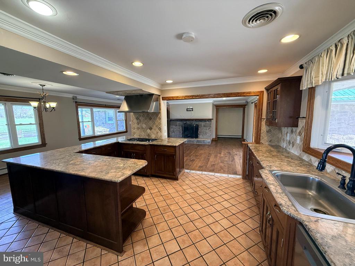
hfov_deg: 102.1
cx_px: 178
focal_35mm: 14
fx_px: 144
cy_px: 133
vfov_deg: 85.7
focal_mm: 2.22
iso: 250
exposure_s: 1/120
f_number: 2.2
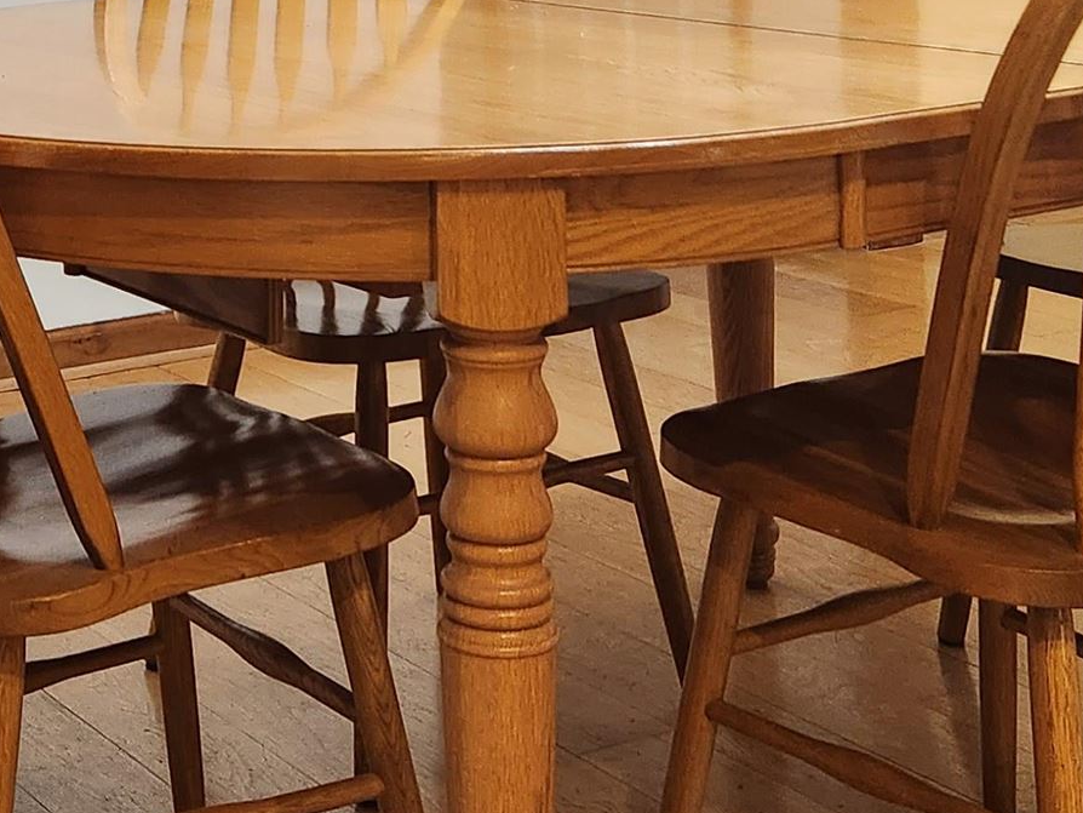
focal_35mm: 79
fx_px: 2472
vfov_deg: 18.0
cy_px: -90
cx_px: 74
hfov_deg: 23.9
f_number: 1.8
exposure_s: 1/120
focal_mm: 5.4
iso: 250
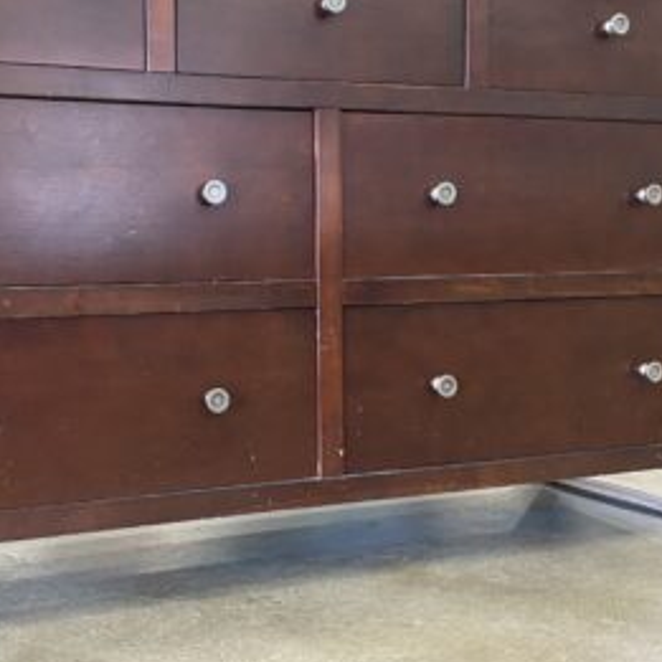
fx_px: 952
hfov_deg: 38.0
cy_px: 263
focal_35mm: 44
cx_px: 226
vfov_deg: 38.2
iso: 500
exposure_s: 1/40
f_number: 1.8
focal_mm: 4.25
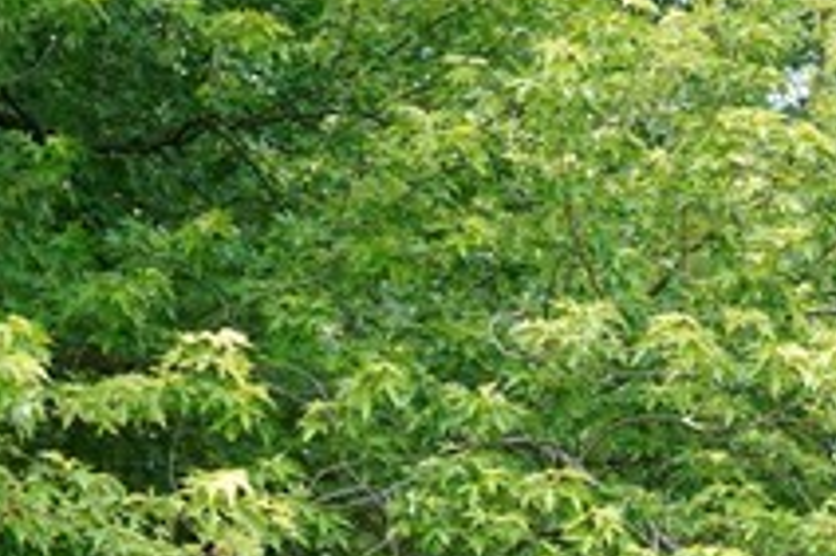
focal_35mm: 174
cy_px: 1151
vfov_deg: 7.5
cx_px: 434
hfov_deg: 11.8
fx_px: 4037
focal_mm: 34
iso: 250
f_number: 6.3
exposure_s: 1/200
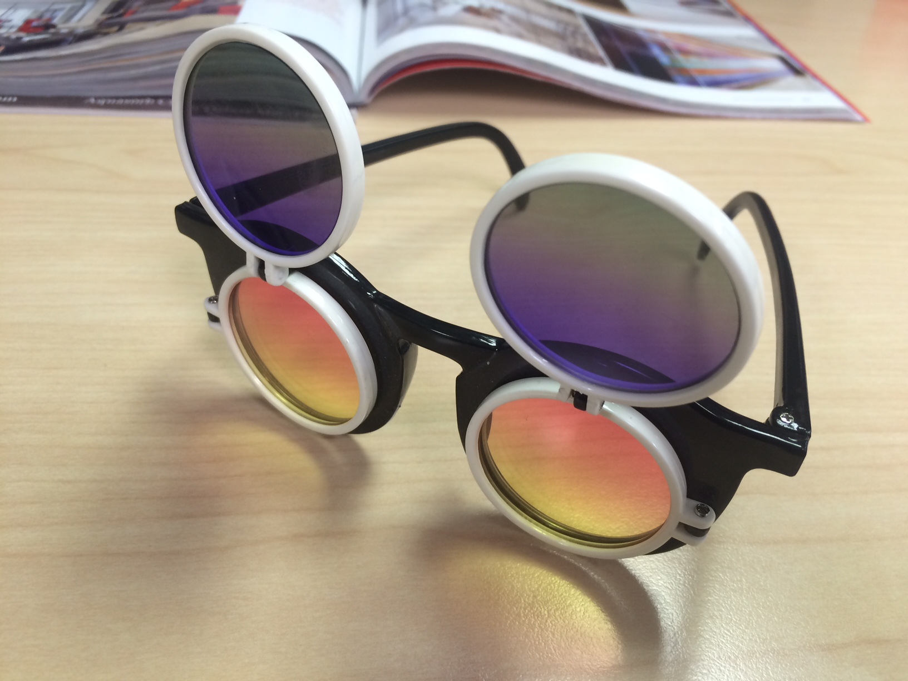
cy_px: 340
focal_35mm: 29
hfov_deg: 61.7
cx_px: 454
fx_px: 761
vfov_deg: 48.2
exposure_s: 1/30
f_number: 2.2
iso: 64
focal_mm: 4.15
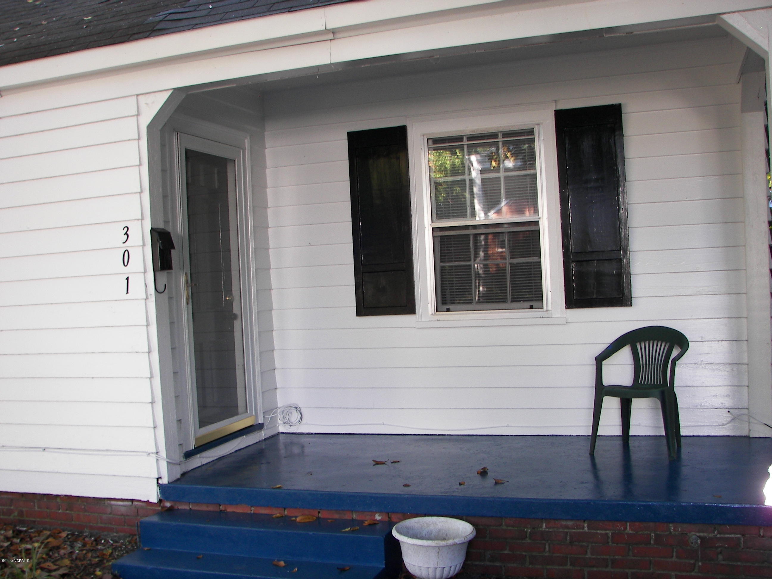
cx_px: 386
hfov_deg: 51.4
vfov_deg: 39.7
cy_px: 290
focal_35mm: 36
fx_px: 803
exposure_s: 1/30
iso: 50
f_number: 2.8
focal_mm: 6
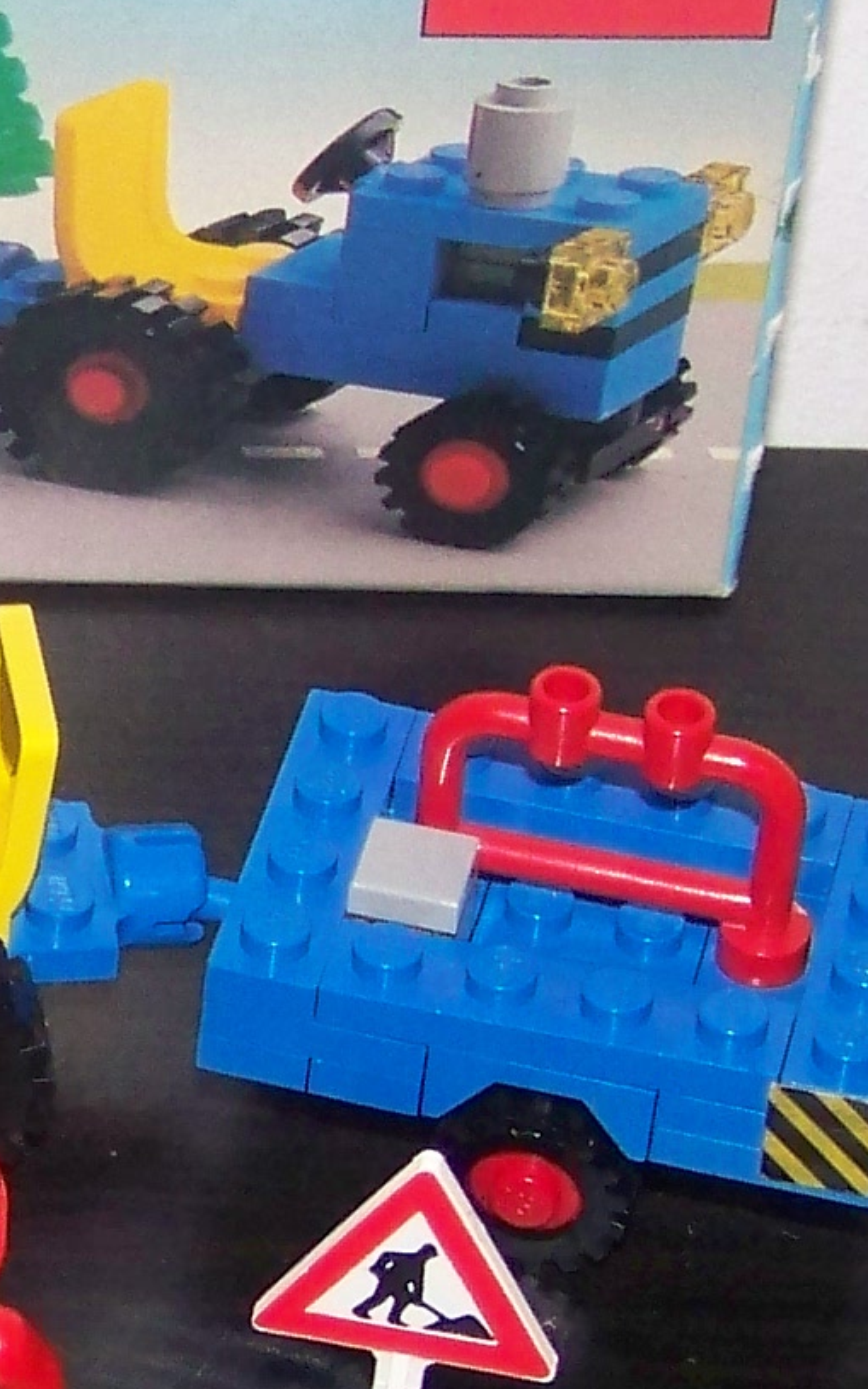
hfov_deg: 8.4
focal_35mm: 152
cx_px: -602
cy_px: 990
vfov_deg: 13.7
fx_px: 5751
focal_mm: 6.3
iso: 200
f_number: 2.8
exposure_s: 1/30
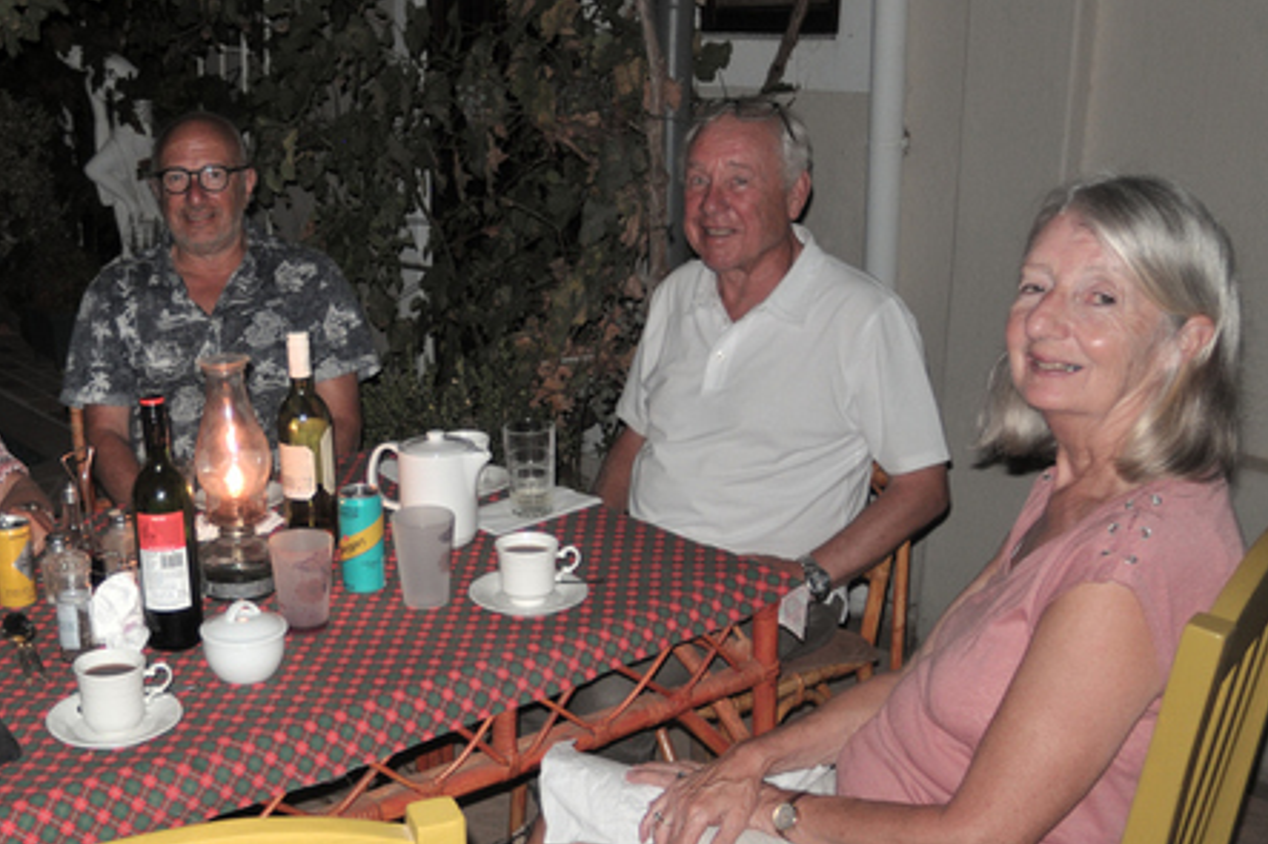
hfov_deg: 41.2
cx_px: 278
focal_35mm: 46
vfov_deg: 29.2
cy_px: 473
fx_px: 1620
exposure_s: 1/30
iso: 100
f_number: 2
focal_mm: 6
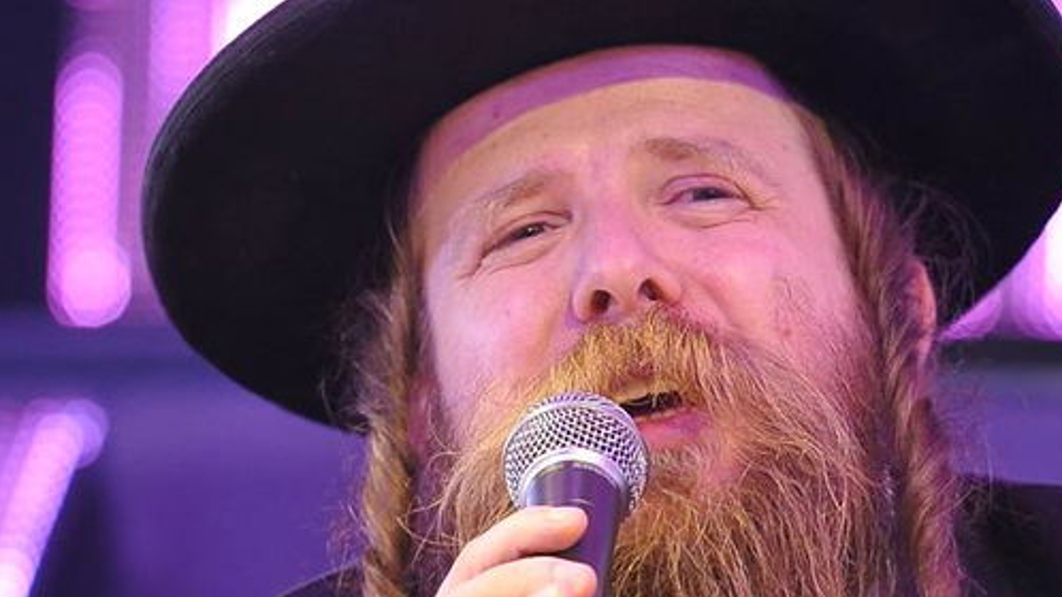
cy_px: 378
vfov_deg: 2.1
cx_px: 757
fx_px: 16584
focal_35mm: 589
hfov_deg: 3.7
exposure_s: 1/80
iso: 2000
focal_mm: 200
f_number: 3.2
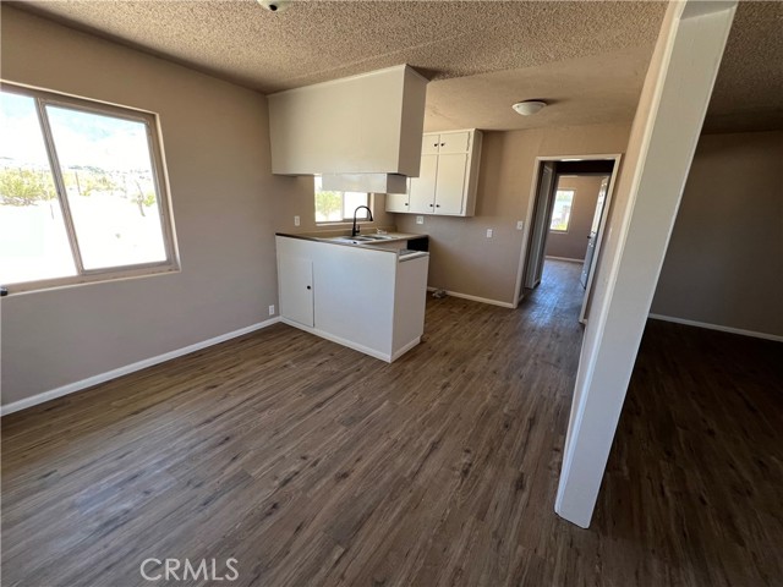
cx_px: 392
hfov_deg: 106.2
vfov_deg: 89.9
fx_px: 294
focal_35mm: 13
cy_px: 294
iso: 64
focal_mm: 1.57
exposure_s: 1/99
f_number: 1.8
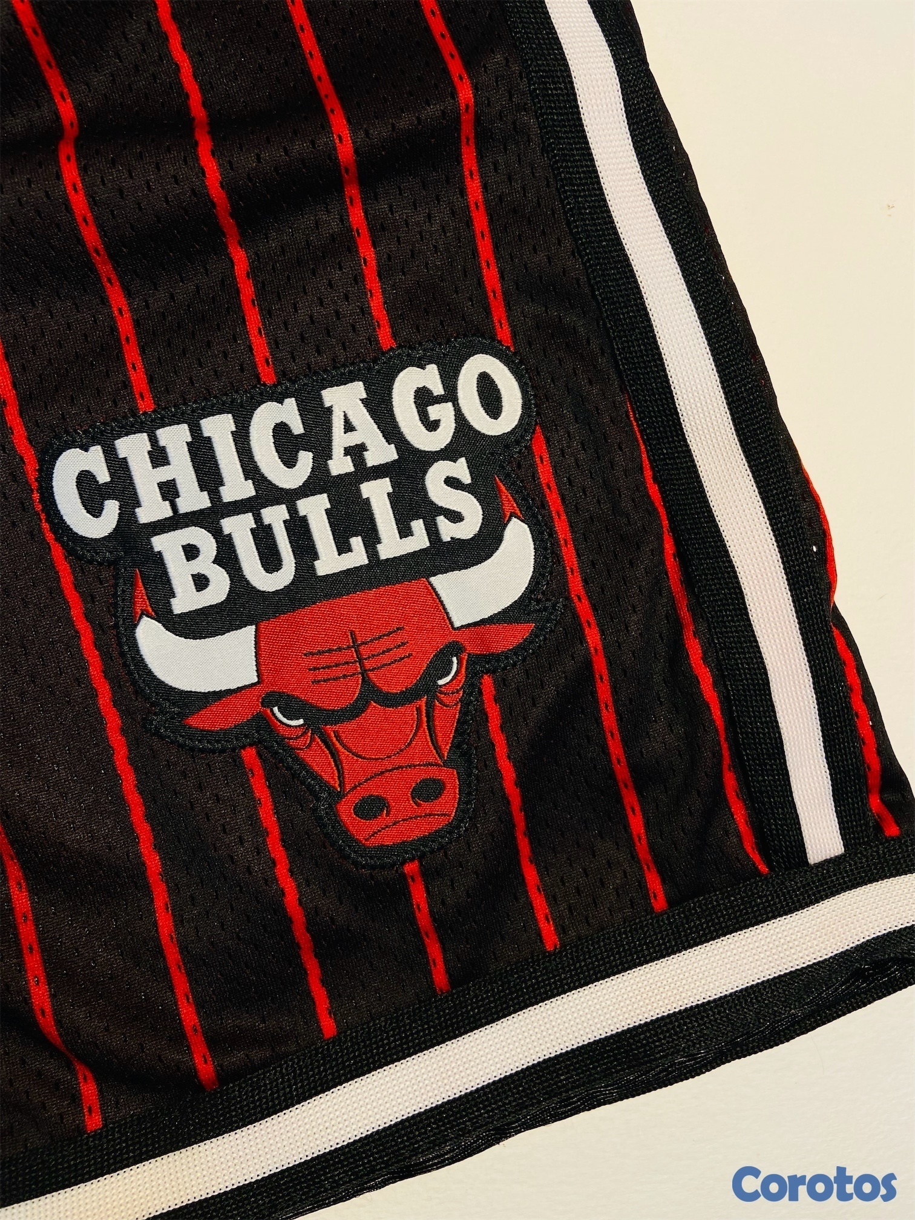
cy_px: 610
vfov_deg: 67.3
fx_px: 916
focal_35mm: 26
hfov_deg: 53.1
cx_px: 458
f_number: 1.8
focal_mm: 4.25
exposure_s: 1/120
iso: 100
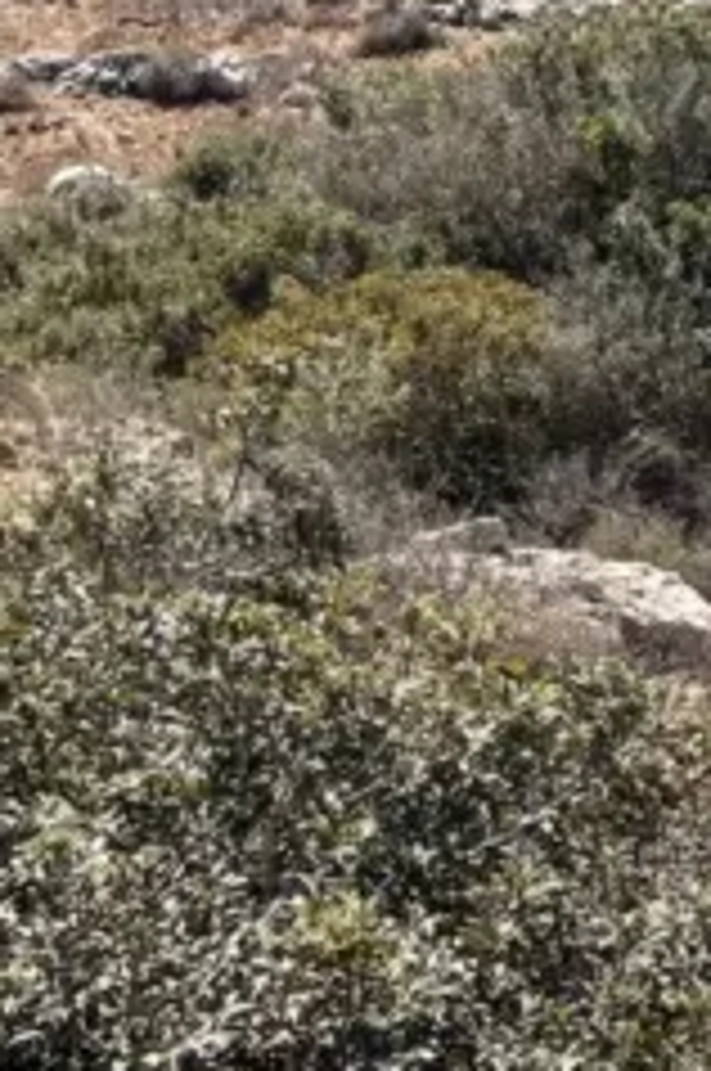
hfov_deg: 11.8
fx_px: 3119
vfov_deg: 18.7
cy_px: -135
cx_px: 1364
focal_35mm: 105
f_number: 1.6
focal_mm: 5.1
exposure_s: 1/3922
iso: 32
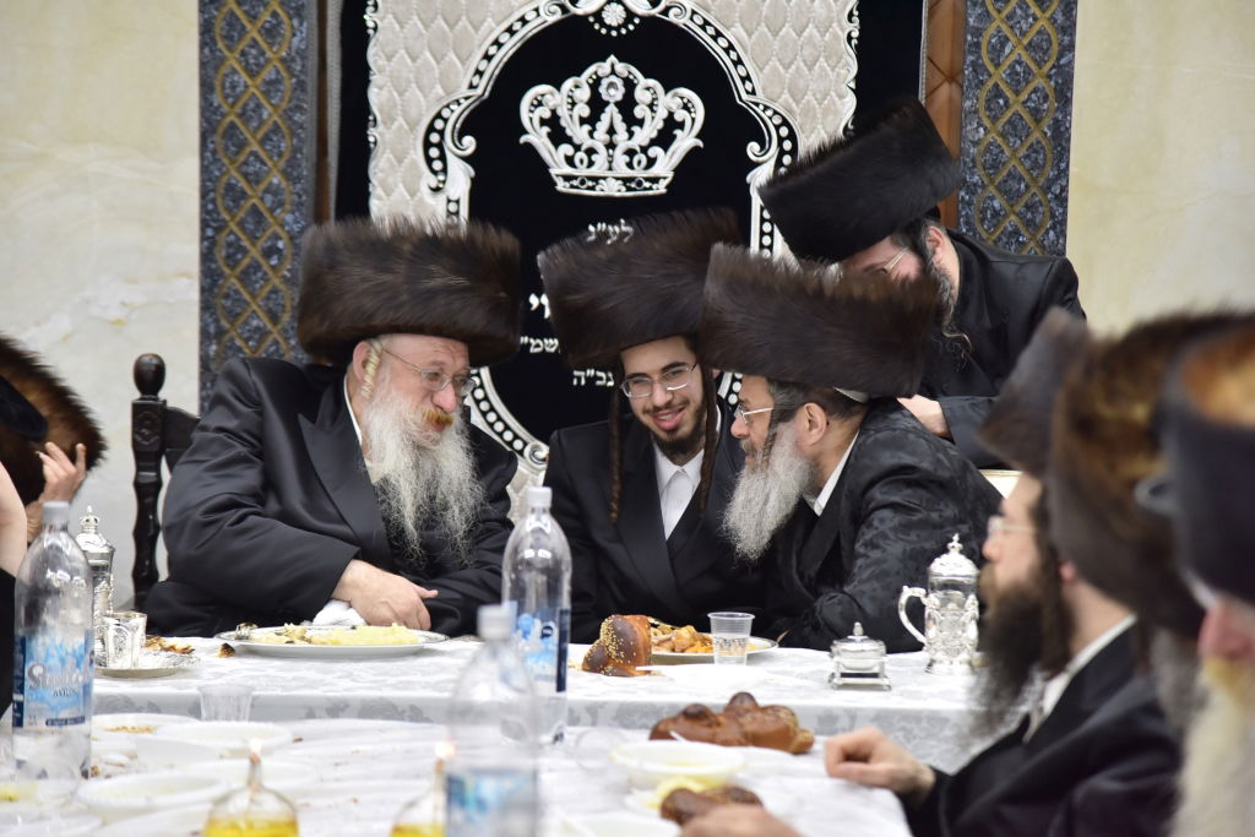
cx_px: 628
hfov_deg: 17.1
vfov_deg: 11.4
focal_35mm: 120
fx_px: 4184
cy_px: 418
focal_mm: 120
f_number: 4
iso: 1250
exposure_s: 1/200
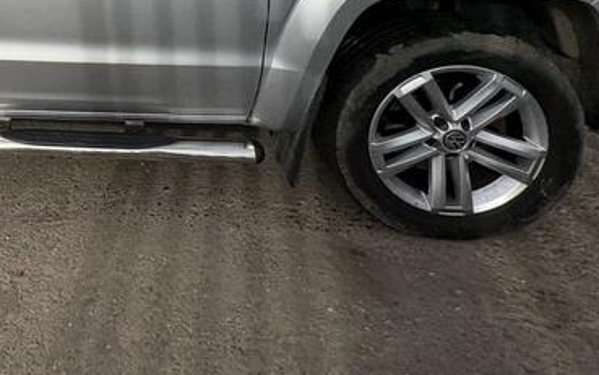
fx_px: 588
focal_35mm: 36
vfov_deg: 29.4
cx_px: 11
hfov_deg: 46.1
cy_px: -97
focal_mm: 2.22
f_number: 2.2
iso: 50
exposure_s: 1/3390
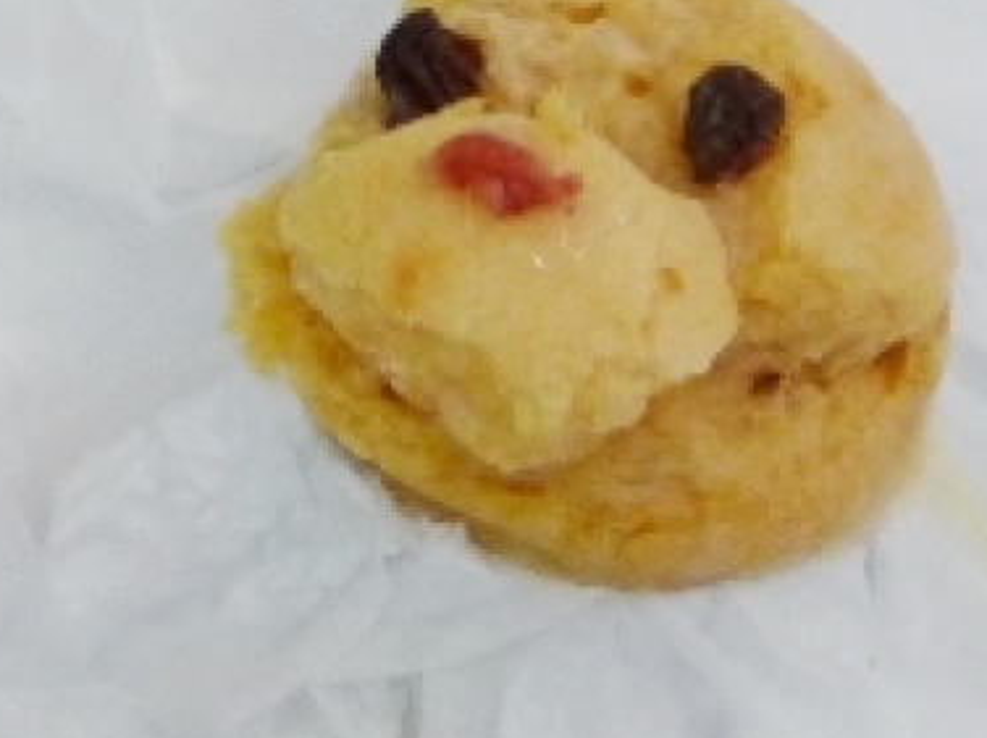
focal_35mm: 121
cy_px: 276
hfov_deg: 16.3
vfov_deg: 12.2
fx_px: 3446
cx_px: 575
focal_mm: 11.3
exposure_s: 1/40
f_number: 4.5
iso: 200
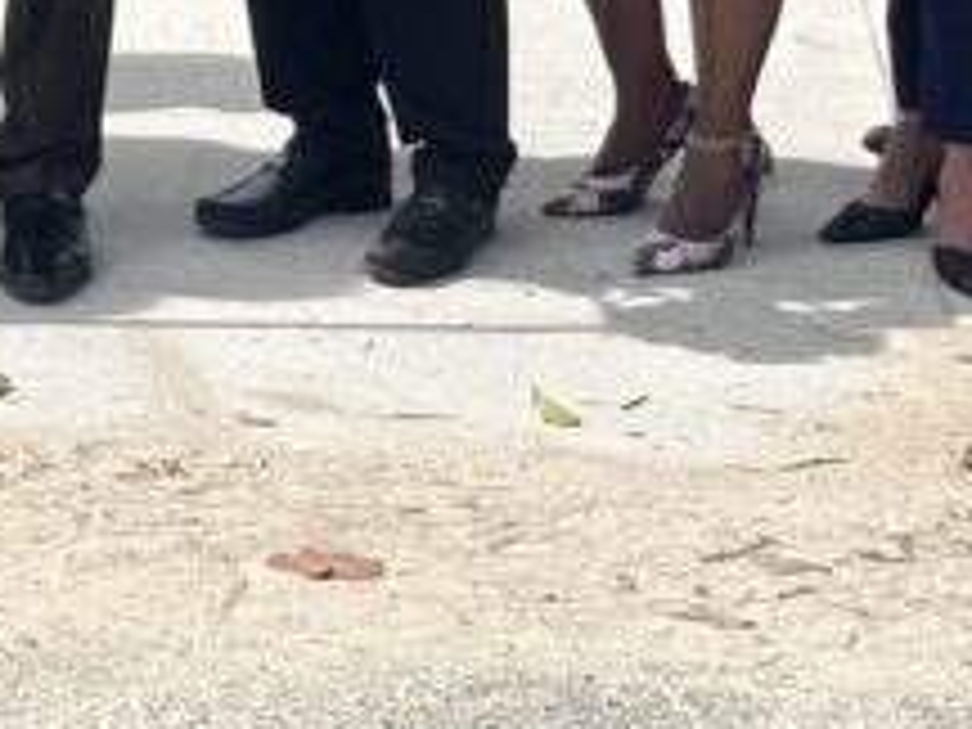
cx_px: -104
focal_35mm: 228
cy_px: -670
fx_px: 6402
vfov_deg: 6.4
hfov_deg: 8.6
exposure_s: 1/3597
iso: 64
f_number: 1.78
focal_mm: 6.86
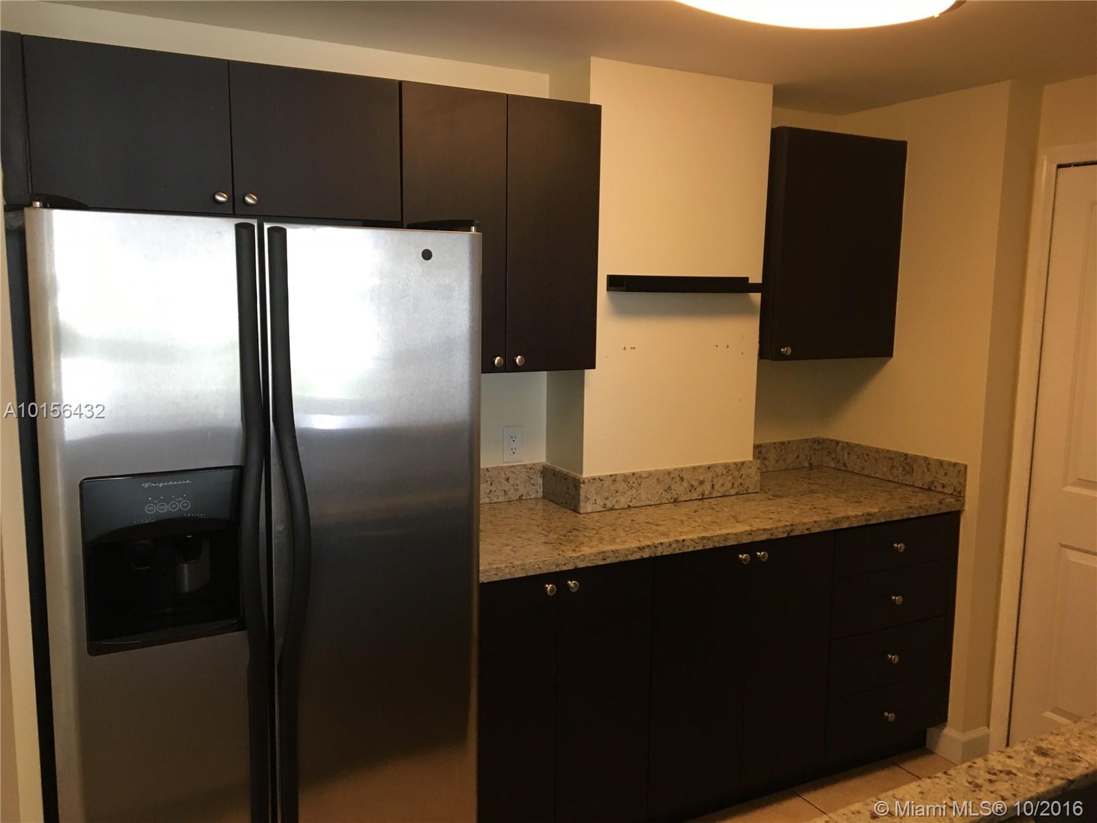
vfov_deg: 48.2
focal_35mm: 29
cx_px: 548
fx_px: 919
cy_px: 412
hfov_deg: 61.7
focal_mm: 4.15
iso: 100
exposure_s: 1/30
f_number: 2.2
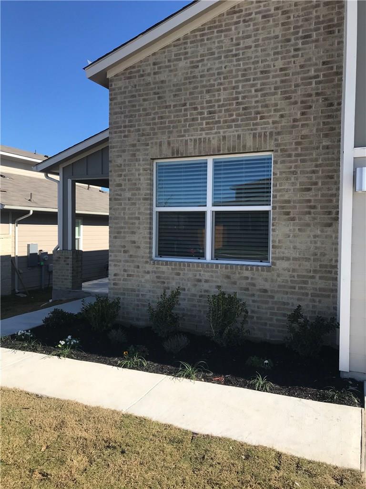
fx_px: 395
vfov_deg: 63.4
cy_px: 244
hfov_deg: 49.7
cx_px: 183
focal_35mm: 28
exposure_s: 1/1916
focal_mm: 3.99
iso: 20
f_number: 1.8
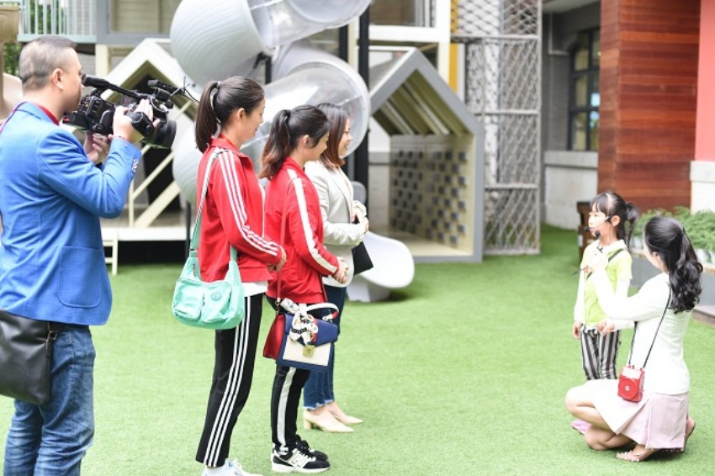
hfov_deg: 39.6
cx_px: 358
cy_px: 238
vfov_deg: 27.0
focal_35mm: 50
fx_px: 993
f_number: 2.8
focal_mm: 50
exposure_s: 1/200
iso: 500
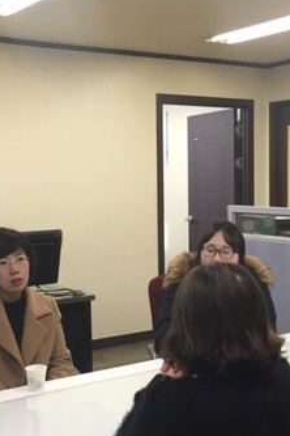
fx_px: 701
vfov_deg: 34.5
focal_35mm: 58
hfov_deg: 23.3
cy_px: 234
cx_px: 176
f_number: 2.2
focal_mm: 4.15
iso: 64
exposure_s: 1/30
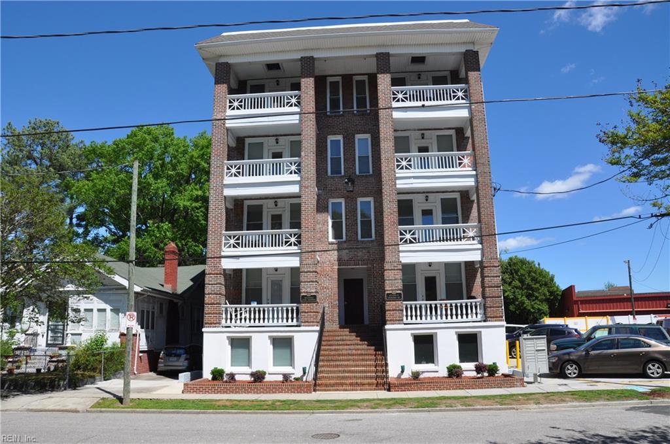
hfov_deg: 67.5
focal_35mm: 27
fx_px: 502
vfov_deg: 47.8
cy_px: 222
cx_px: 335
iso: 200
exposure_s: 1/400
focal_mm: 18
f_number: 10
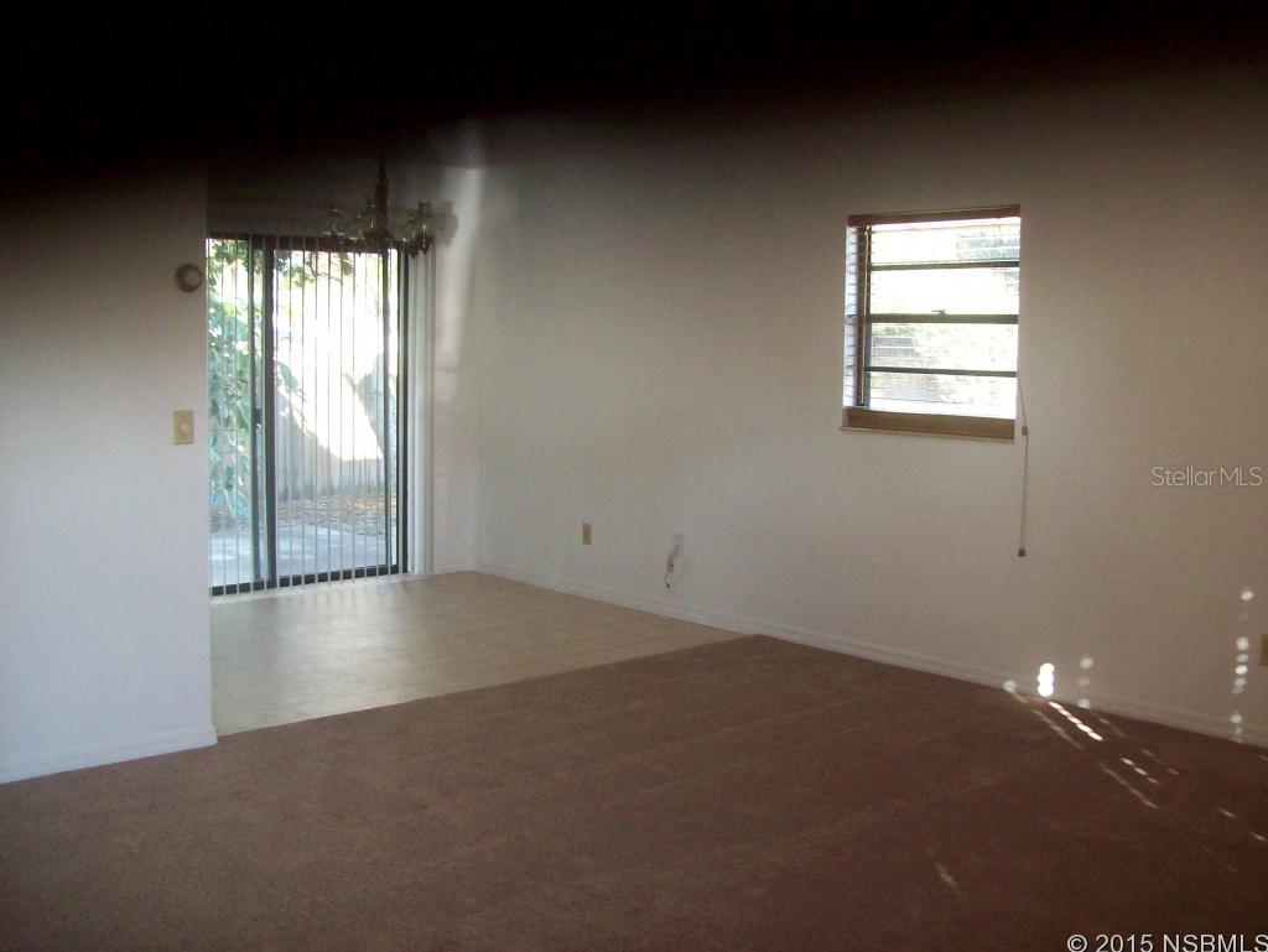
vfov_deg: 39.7
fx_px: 1319
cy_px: 476
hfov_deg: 51.3
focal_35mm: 36
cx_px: 634
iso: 200
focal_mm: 6
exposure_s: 1/95.8
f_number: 2.7
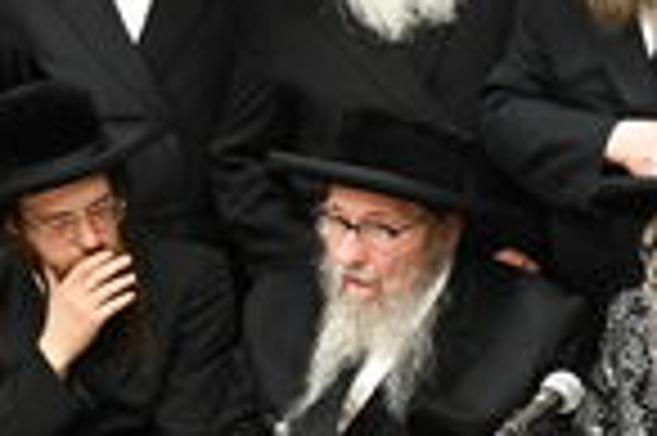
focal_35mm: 164
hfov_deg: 12.3
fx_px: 2990
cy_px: 324
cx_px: 738
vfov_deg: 8.3
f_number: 2.8
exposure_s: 1/125
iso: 1100
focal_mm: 40
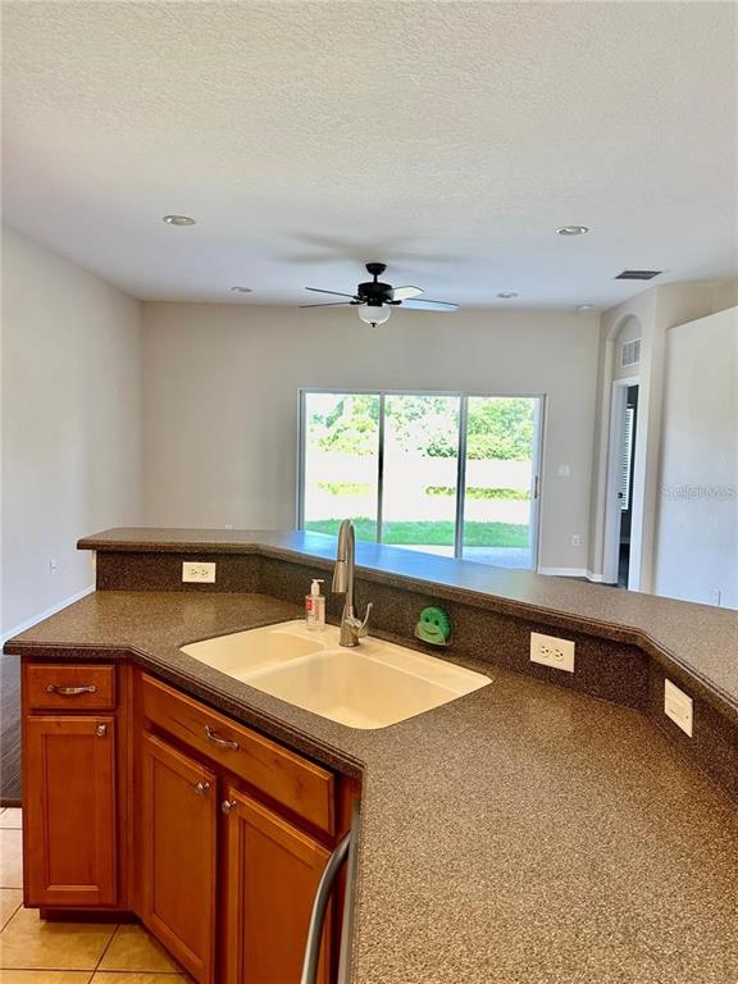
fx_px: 682
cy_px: 492
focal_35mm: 24
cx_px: 369
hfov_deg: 56.8
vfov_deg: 71.6
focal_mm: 6.86
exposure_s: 1/120
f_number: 1.78
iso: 160
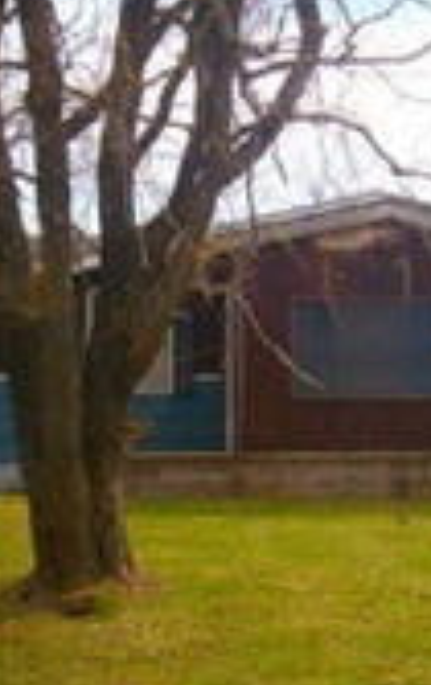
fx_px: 1927
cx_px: 312
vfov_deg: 20.1
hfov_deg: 12.7
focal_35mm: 103
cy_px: 435
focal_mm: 8.3
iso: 80
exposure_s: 1/640
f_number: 3.4
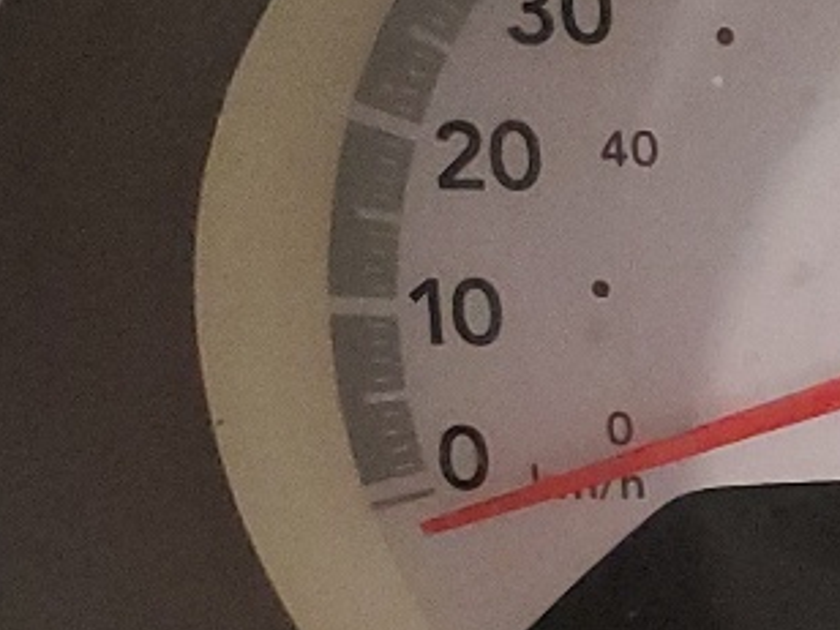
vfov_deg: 10.8
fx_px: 3276
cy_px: 706
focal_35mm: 135
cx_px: 1077
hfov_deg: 14.1
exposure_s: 1/15
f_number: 1.5
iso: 578
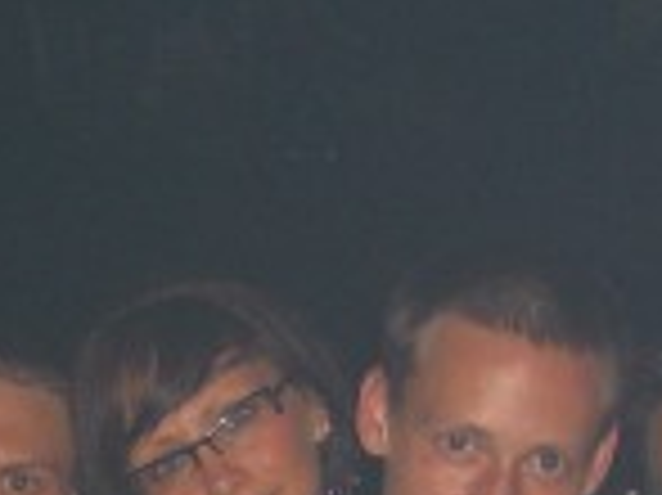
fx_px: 2962
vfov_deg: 9.3
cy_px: 778
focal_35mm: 155
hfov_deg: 12.7
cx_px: 252
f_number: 2.8
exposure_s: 1/60
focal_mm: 7.9
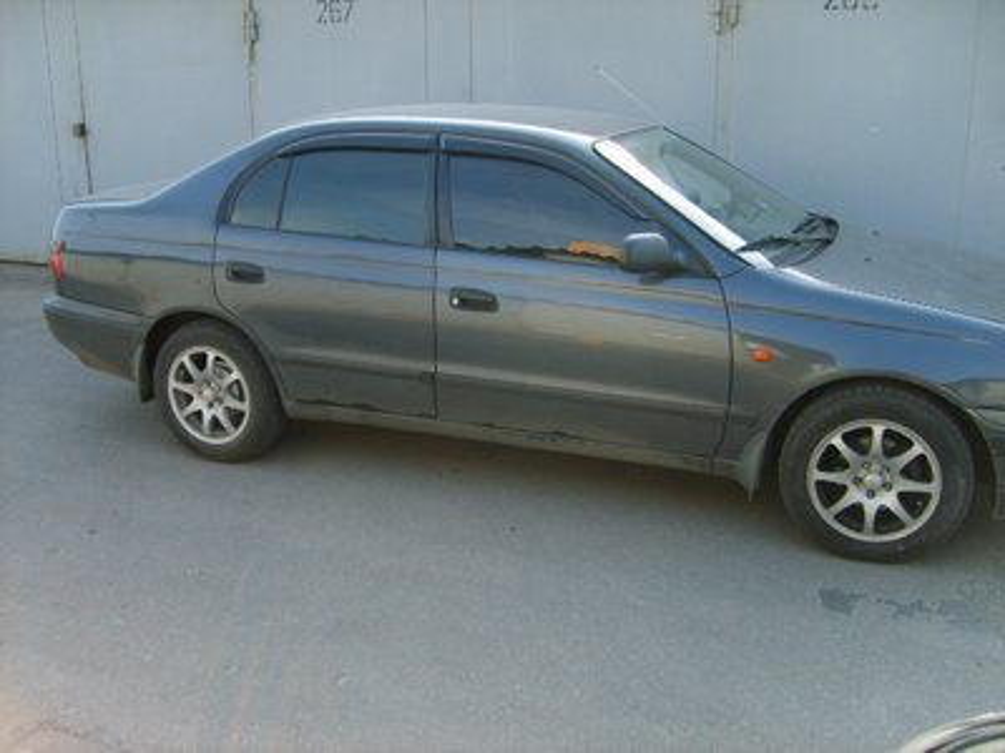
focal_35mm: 35
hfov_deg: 52.6
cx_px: 502
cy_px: 376
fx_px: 1016
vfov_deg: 40.7
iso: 50
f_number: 2.8
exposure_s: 1/125
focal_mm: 5.8
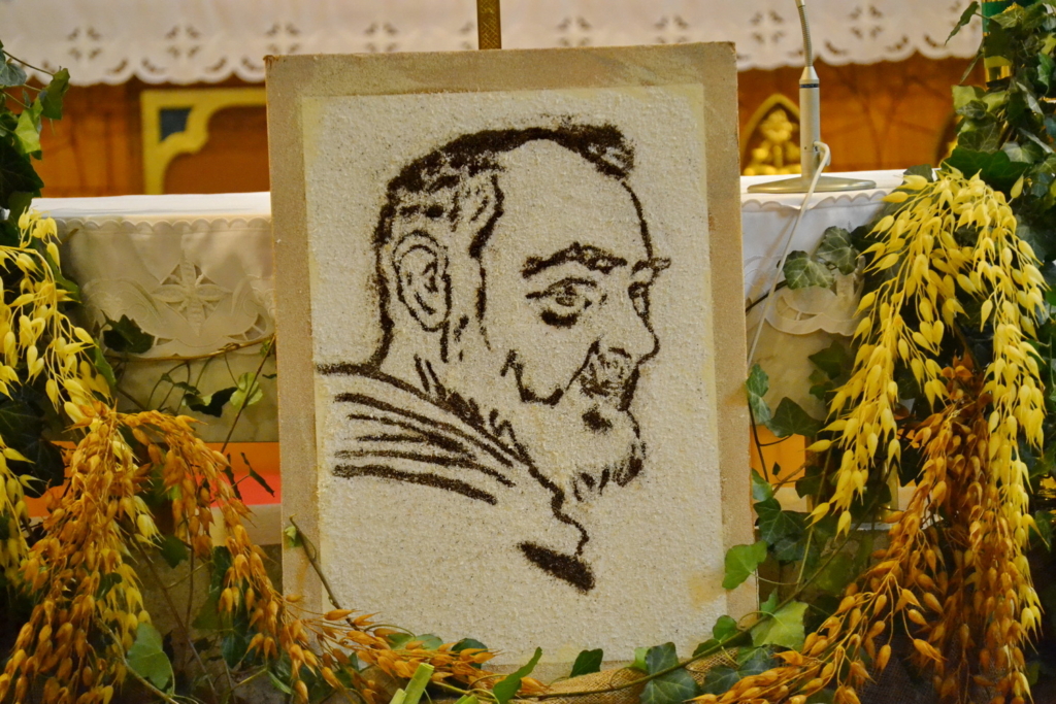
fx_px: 4928
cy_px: 352
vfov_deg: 8.2
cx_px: 528
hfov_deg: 12.2
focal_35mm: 168
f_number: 4.8
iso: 3200
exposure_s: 1/100
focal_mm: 112
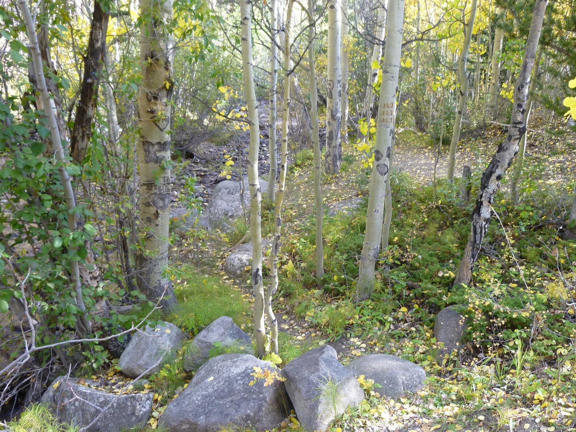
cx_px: 309
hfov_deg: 61.6
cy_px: 249
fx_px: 483
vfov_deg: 48.1
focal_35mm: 29
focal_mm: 4.5
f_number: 3.3
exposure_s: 1/30
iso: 100
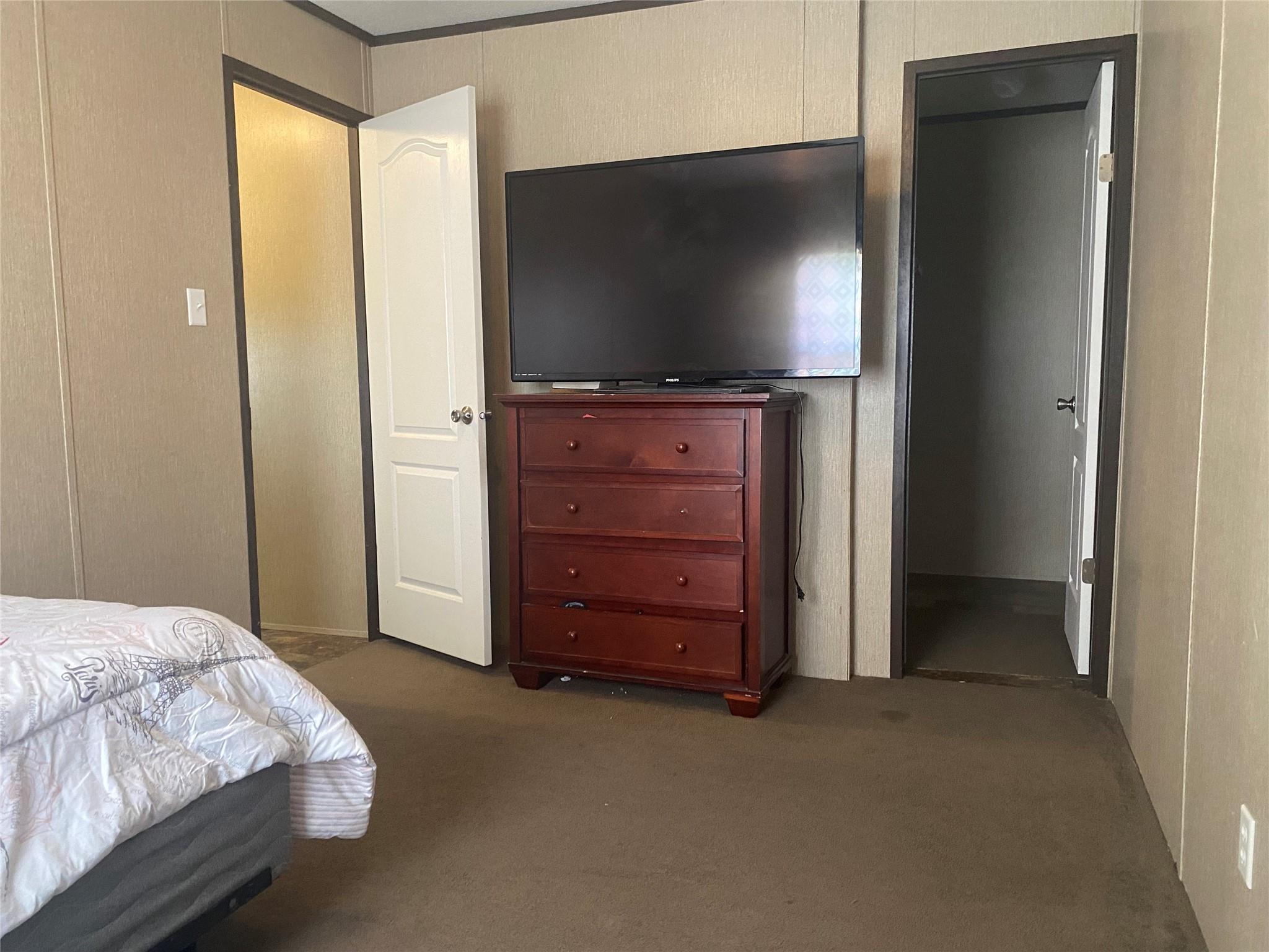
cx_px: 634
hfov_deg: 67.3
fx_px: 953
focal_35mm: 26
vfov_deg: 53.1
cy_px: 476
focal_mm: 4.25
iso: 400
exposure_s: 1/40
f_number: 1.8
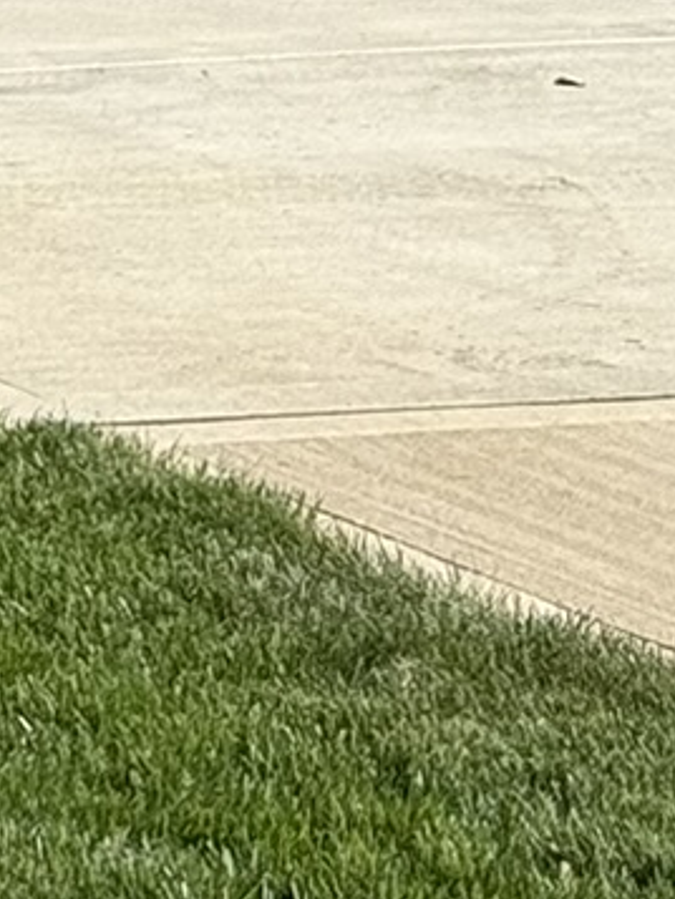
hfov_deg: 5.2
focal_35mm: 275
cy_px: -1302
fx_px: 7146
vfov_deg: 6.8
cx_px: -992
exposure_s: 1/5208
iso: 80
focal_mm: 6.76
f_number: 1.78
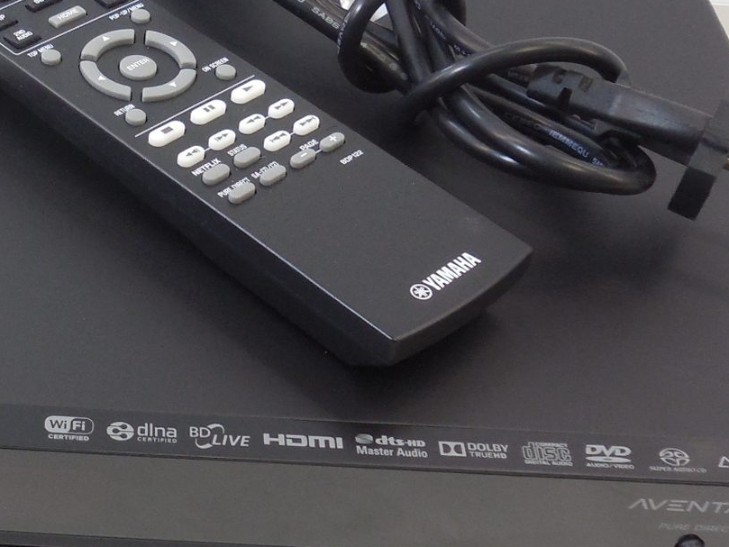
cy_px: 275
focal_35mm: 73
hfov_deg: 25.2
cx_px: -31
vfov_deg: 20.2
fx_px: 1538
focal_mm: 4.6
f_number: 3.5
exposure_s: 1/30
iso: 200
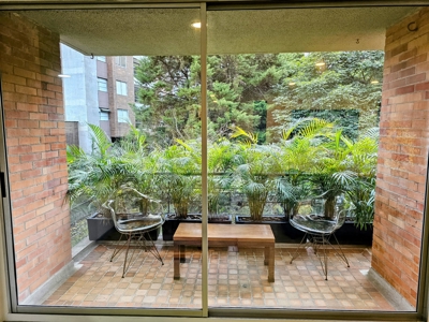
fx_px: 285
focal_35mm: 23
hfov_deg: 73.9
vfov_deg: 58.9
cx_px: 214
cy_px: 161
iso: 250
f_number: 1.7
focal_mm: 6.3
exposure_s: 1/180
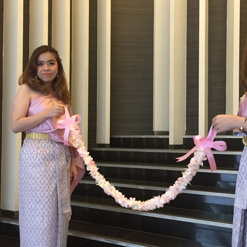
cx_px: 139
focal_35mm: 45
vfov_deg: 37.6
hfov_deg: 37.5
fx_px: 363
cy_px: 125
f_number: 2.2
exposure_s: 1/20
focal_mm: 4.15
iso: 250
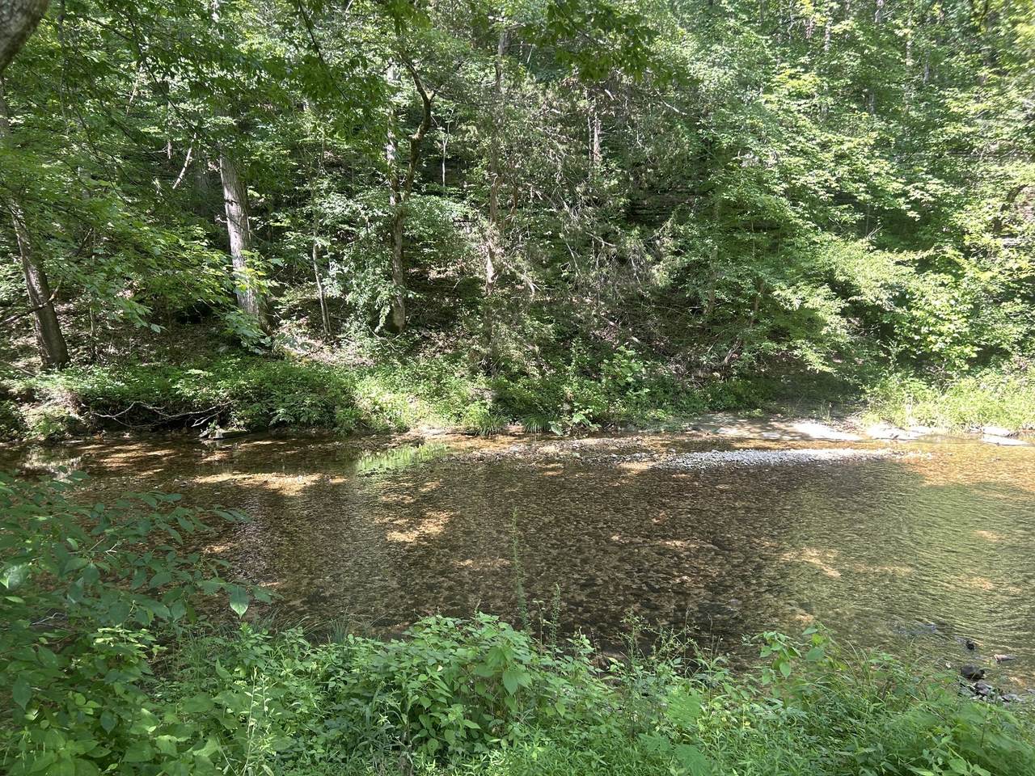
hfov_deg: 67.3
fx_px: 777
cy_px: 388
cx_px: 518
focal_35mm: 26
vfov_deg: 53.1
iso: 40
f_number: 1.5
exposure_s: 1/137
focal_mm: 5.7
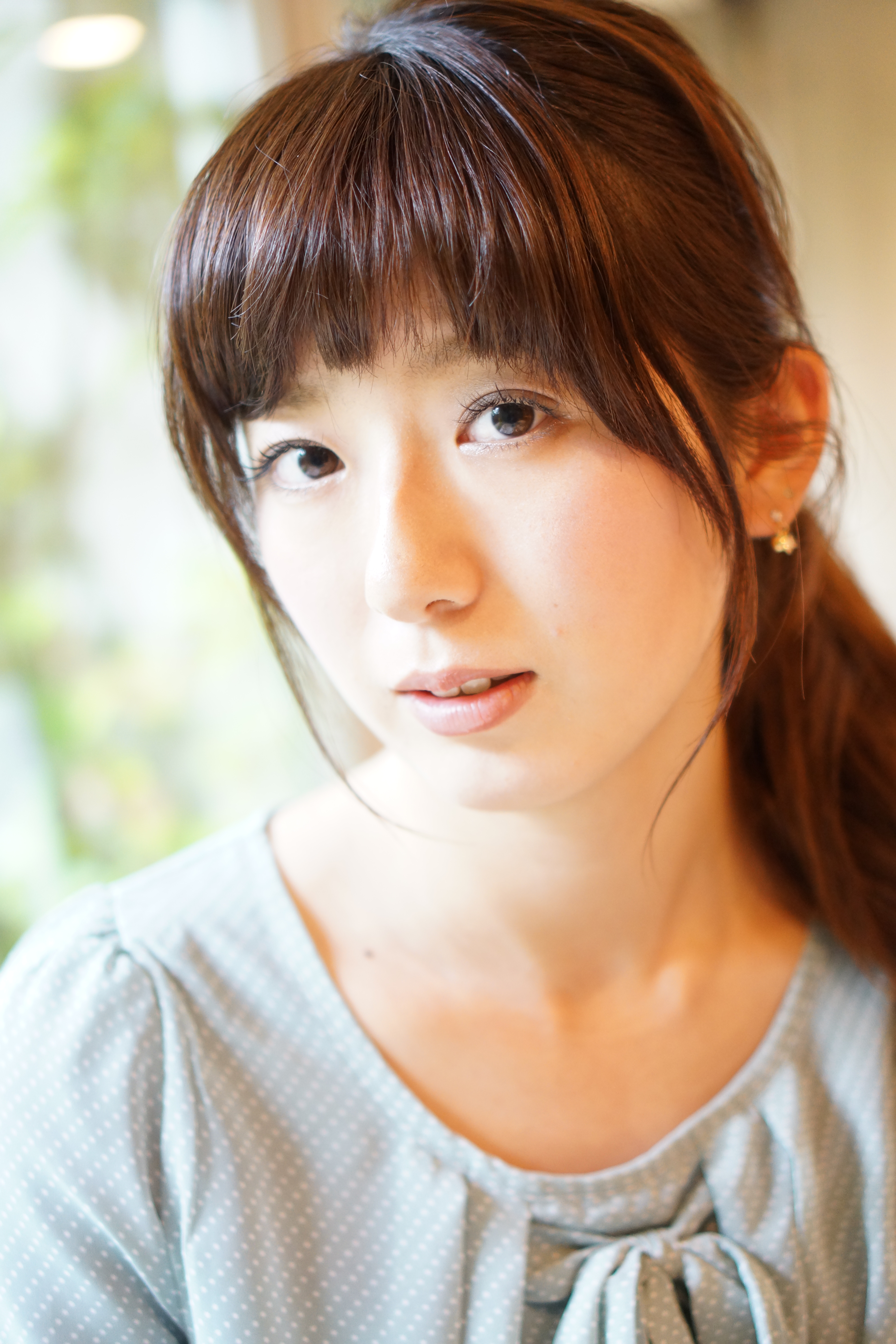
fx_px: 1941
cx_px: 448
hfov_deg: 26.0
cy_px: 672
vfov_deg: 38.2
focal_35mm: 52
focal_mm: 35
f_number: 1.8
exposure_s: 1/40
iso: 800
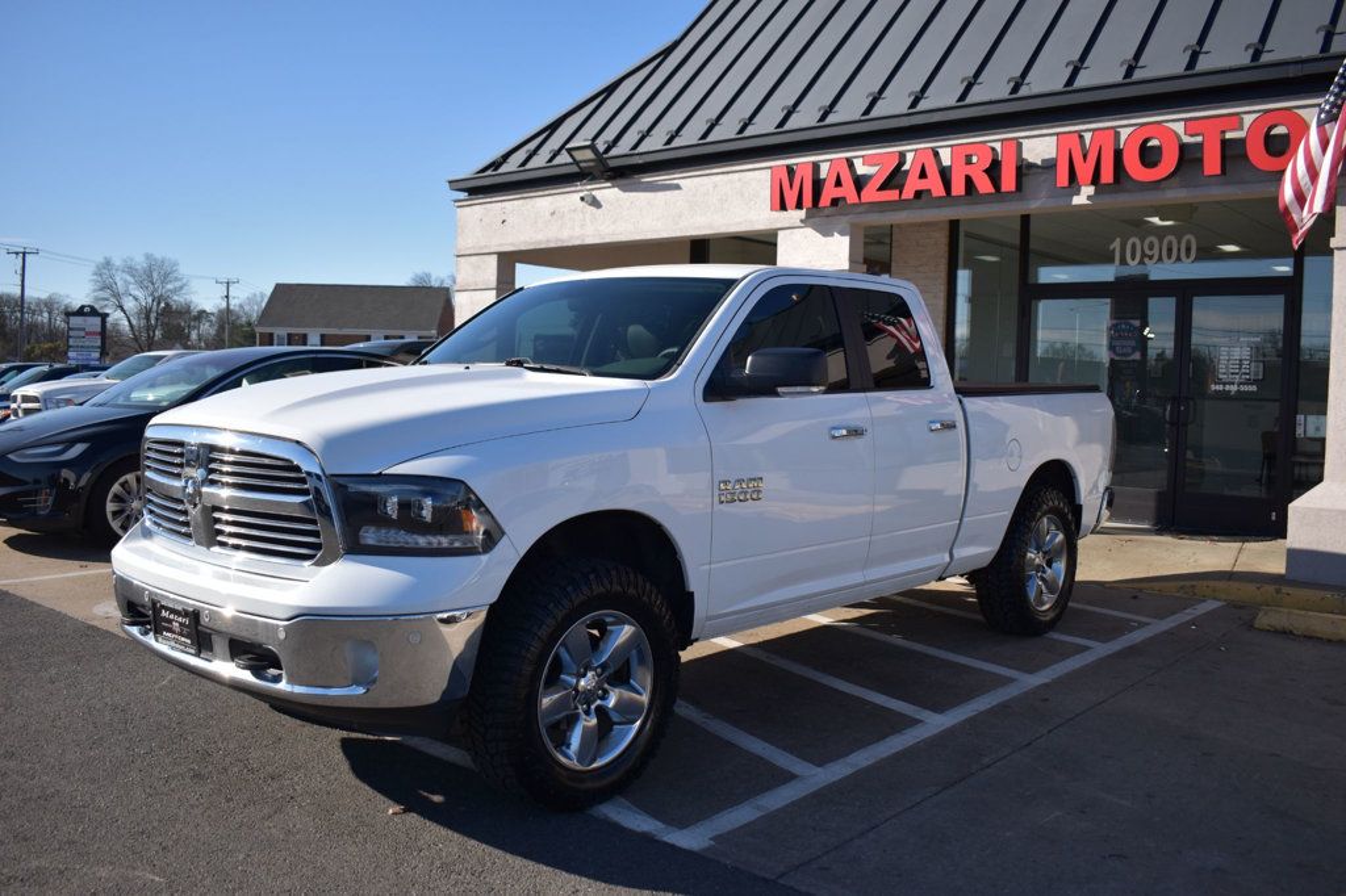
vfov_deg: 41.7
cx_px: 673
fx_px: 1177
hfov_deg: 59.5
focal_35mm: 32
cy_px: 448
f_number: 3.8
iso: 200
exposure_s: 1/1600
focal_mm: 21
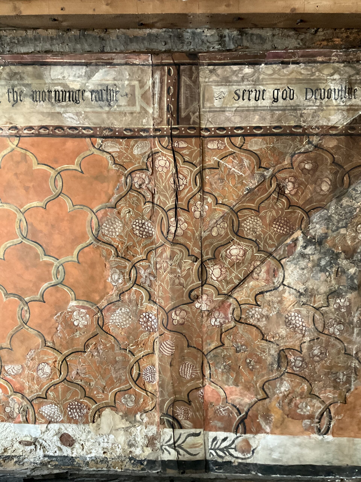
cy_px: 241
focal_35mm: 29
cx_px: 180
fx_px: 403
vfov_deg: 61.7
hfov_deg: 48.2
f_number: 1.8
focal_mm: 3
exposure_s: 1/50
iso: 250
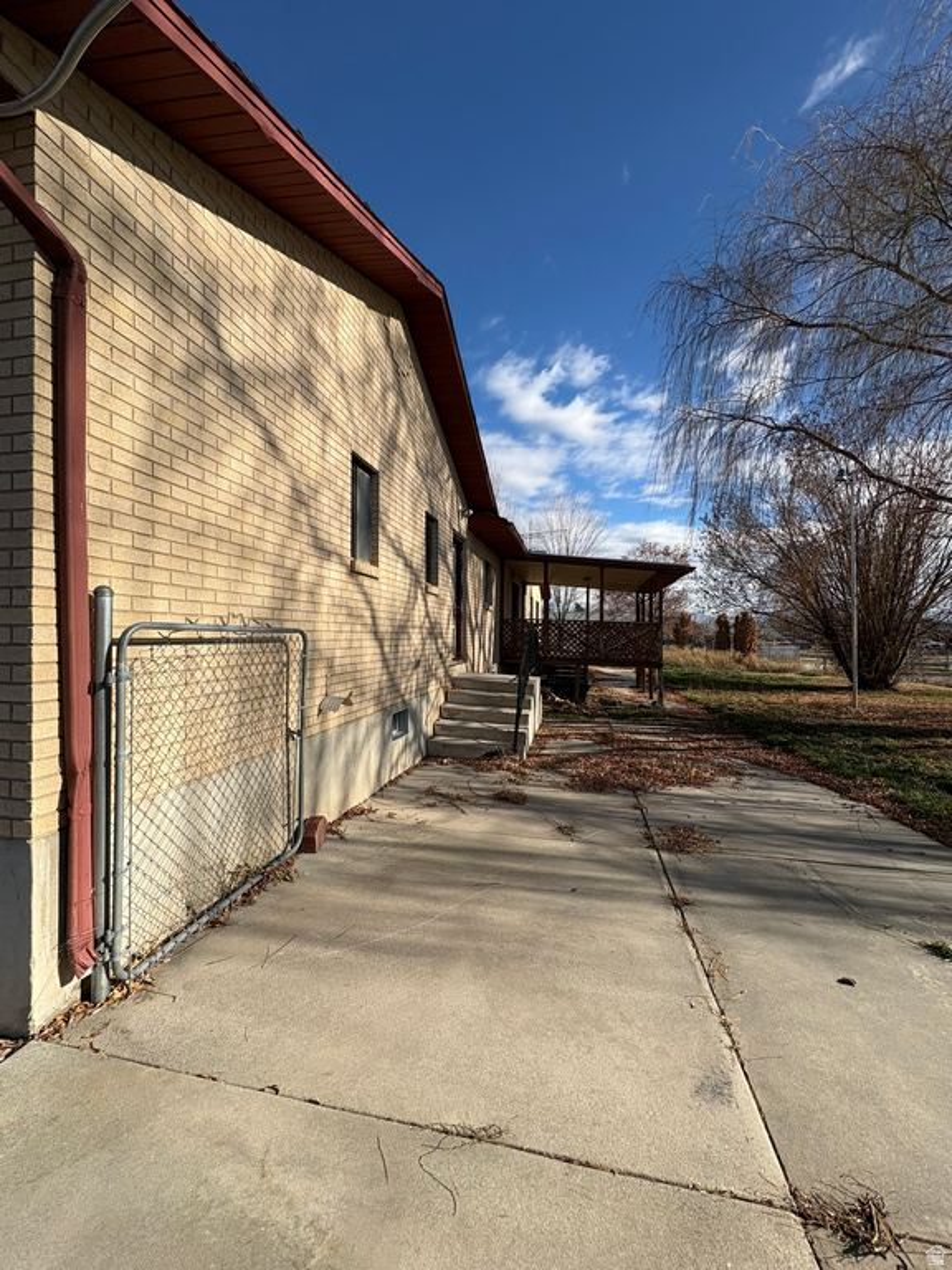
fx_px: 513
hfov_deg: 85.7
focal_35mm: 14
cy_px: 635
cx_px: 476
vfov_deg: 102.1
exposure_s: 1/1748
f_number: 2.2
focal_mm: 2.22
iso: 40
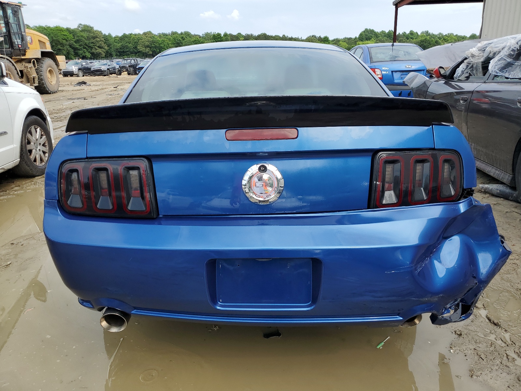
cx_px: 260
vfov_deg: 53.1
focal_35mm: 26
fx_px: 391
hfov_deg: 67.3
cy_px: 196
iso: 50
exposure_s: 1/1667
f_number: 1.5
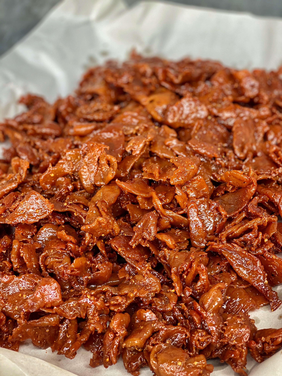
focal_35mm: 52
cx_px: 141
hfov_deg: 28.0
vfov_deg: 36.8
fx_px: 565
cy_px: 188
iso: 64
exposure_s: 1/122
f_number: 2
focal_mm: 6
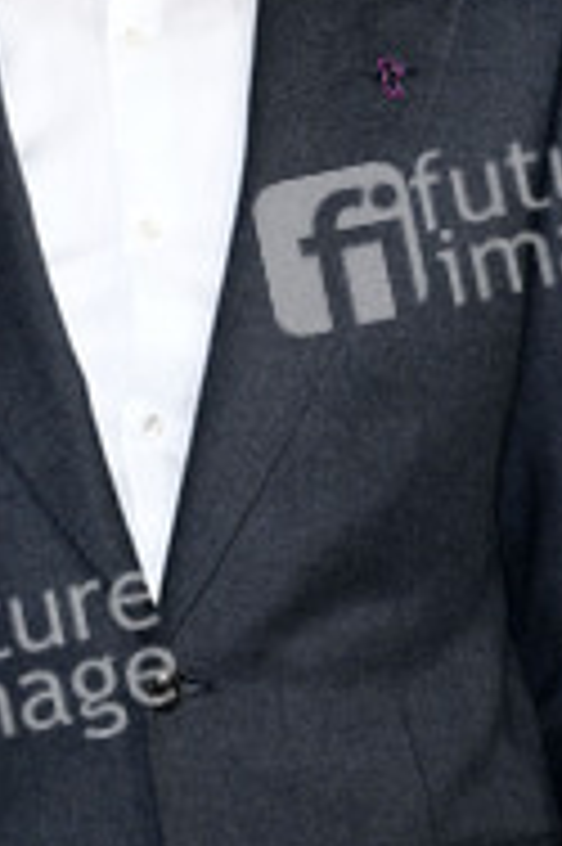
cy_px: 4
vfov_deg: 5.7
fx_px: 8468
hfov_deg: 3.8
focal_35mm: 361
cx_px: 76
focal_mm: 170
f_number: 5.6
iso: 1600
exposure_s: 1/250
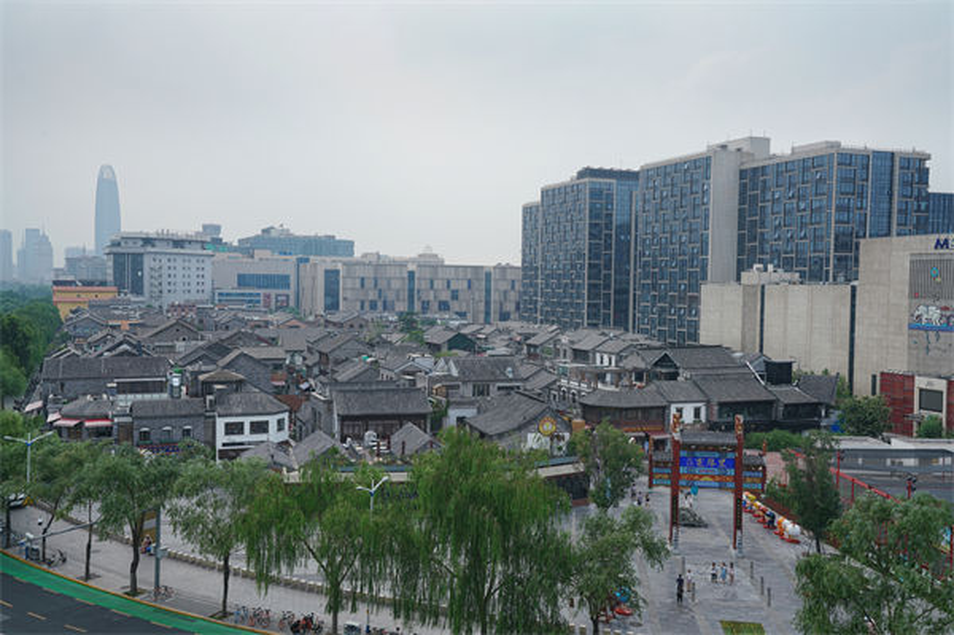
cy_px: 318
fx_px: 927
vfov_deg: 37.8
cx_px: 477
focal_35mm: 35
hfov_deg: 54.5
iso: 100
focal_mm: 35
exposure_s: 1/250
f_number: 8
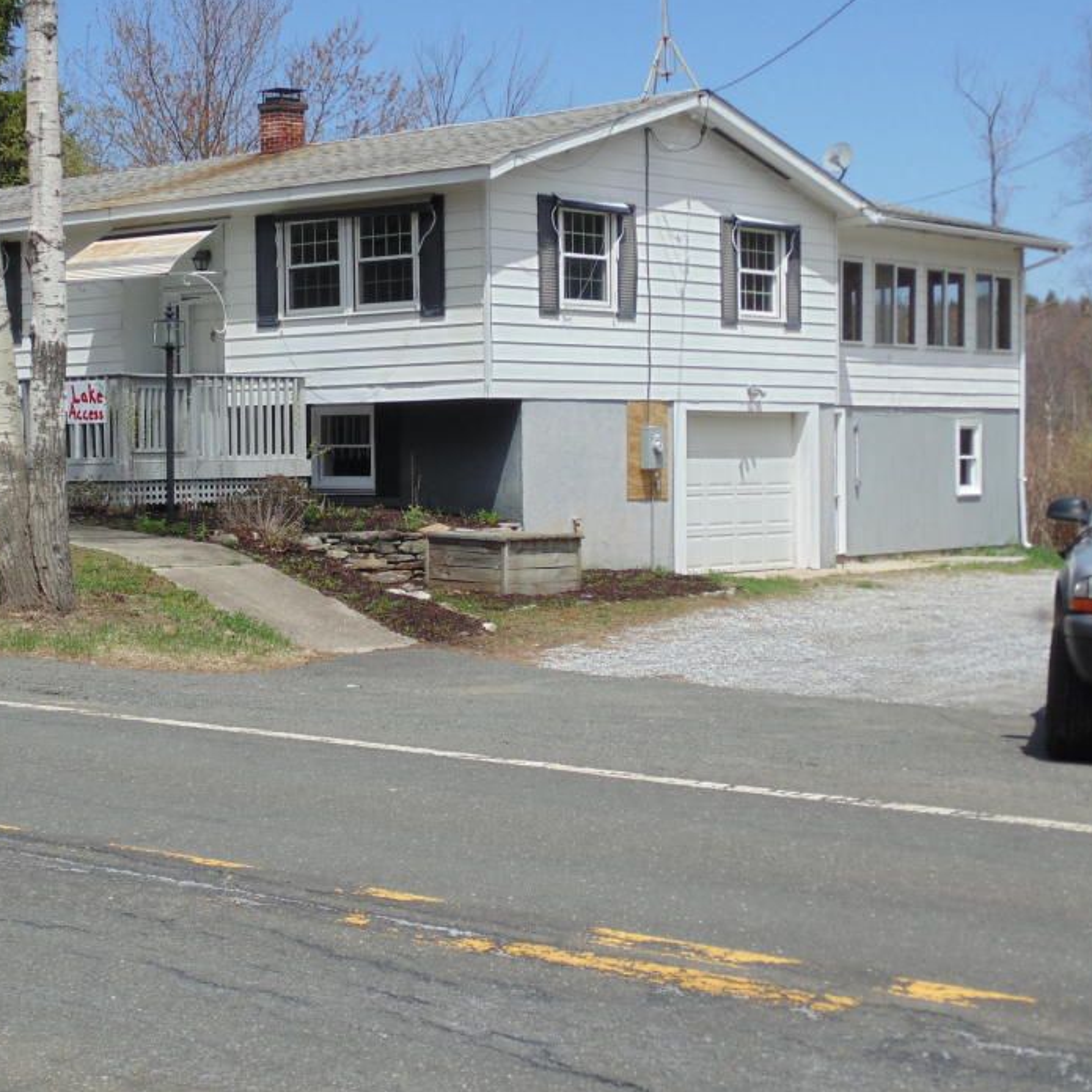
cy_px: 569
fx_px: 2463
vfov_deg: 25.0
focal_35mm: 69
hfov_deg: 24.8
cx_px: 310
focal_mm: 9.5
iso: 80
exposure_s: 1/1000
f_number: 3.9
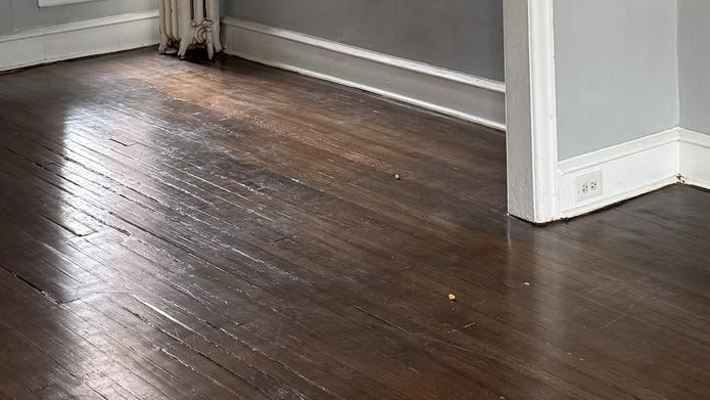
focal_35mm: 77
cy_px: -129
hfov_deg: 27.5
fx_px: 1450
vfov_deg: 14.9
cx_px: 430
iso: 160
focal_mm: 6.76
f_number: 1.78
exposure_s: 1/121
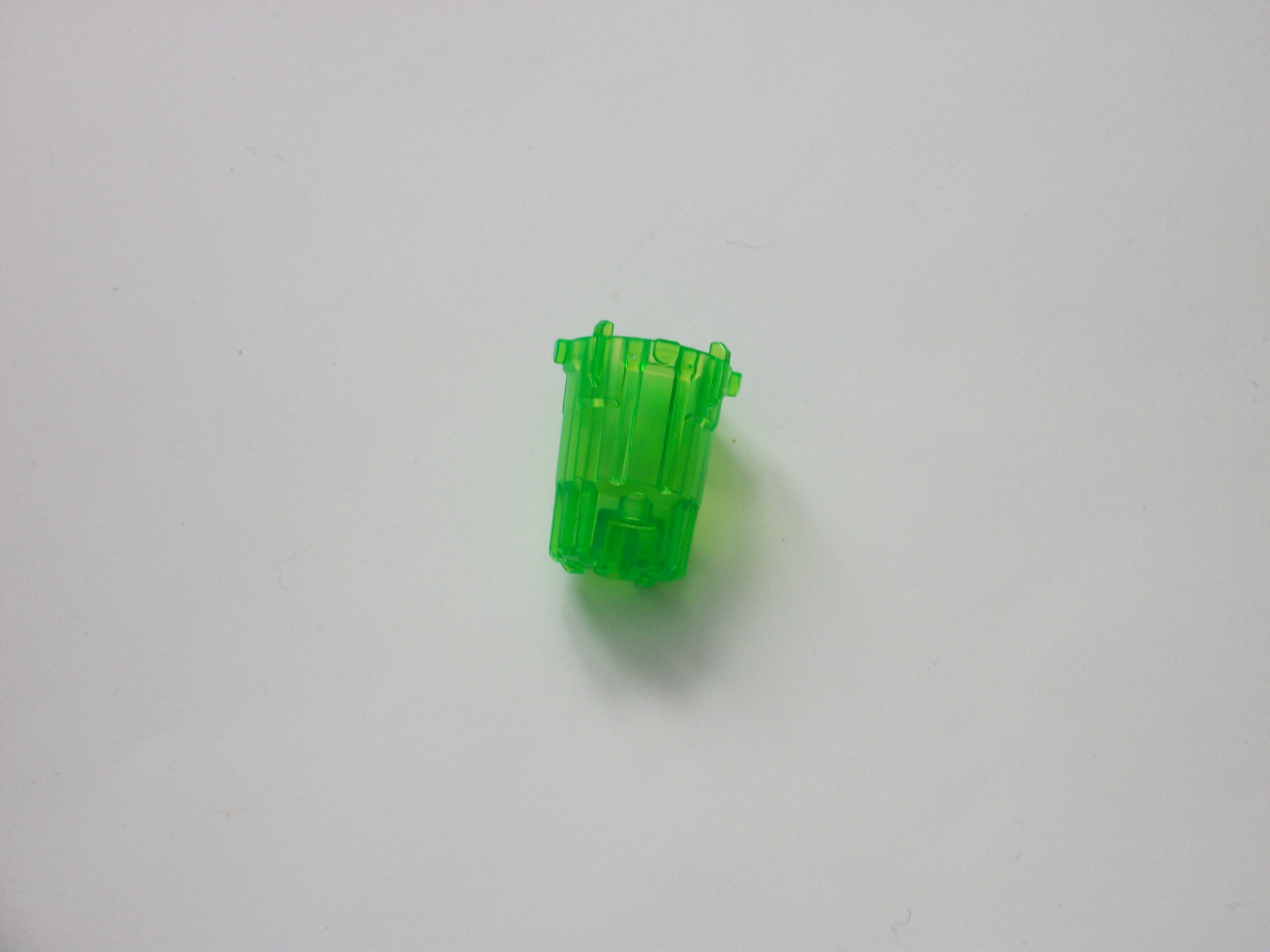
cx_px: 635
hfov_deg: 18.7
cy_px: 476
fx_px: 3852
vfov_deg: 14.1
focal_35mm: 105
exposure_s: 1/30
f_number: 5.7
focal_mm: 18.8
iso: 160
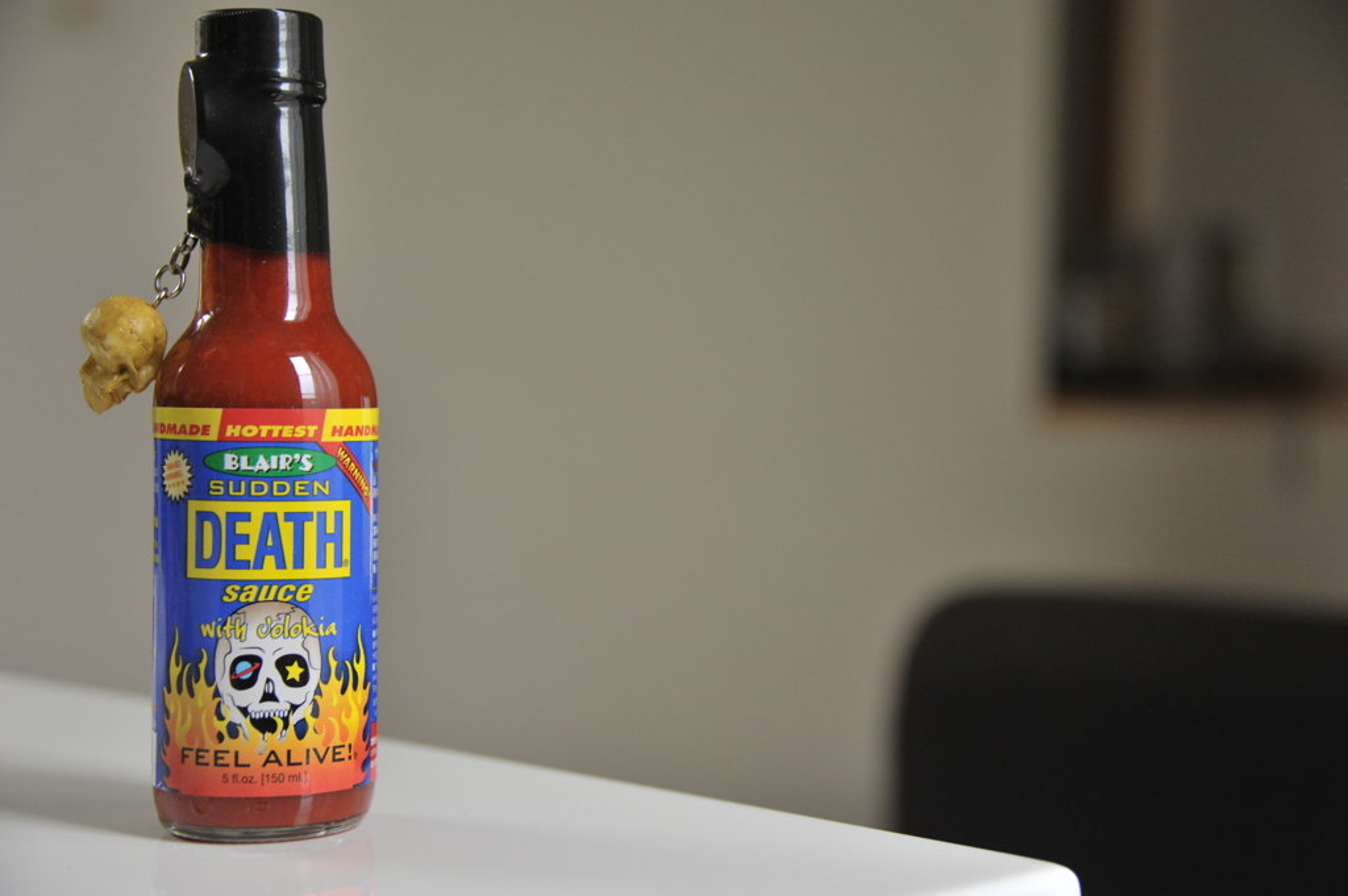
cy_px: 448
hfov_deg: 28.9
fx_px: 2619
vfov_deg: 19.4
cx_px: 674
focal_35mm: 70
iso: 800
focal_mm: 70
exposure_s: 1/25
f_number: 5
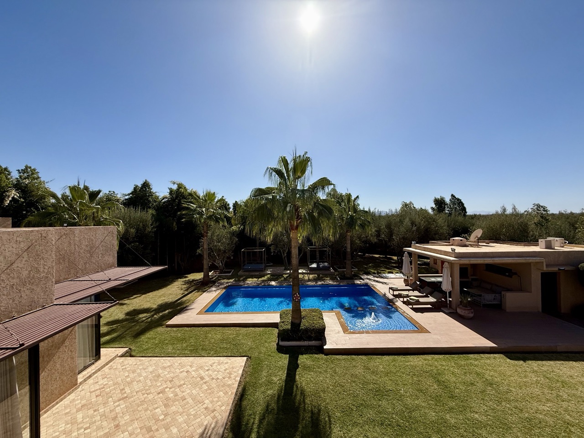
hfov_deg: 102.1
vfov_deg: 85.7
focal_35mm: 14
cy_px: 219
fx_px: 236
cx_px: 292
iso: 50
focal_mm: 2.22
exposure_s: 1/3289
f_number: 2.2
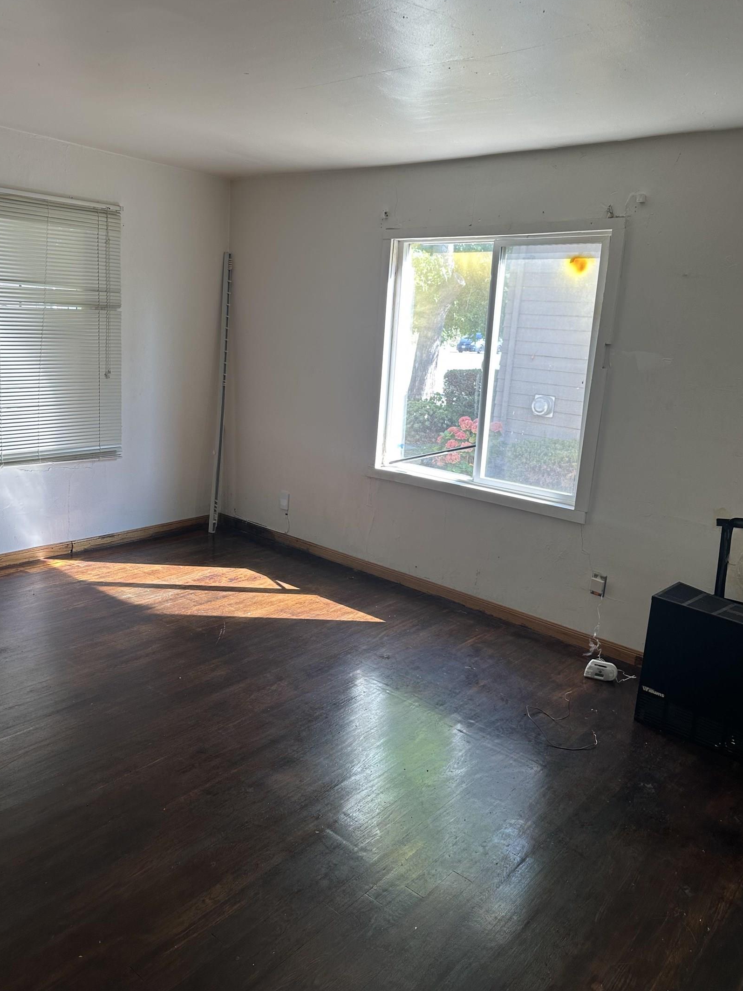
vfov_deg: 67.2
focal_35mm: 26
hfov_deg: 53.1
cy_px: 456
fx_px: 744
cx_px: 368
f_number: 1.78
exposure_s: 1/120
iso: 80
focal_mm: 6.86
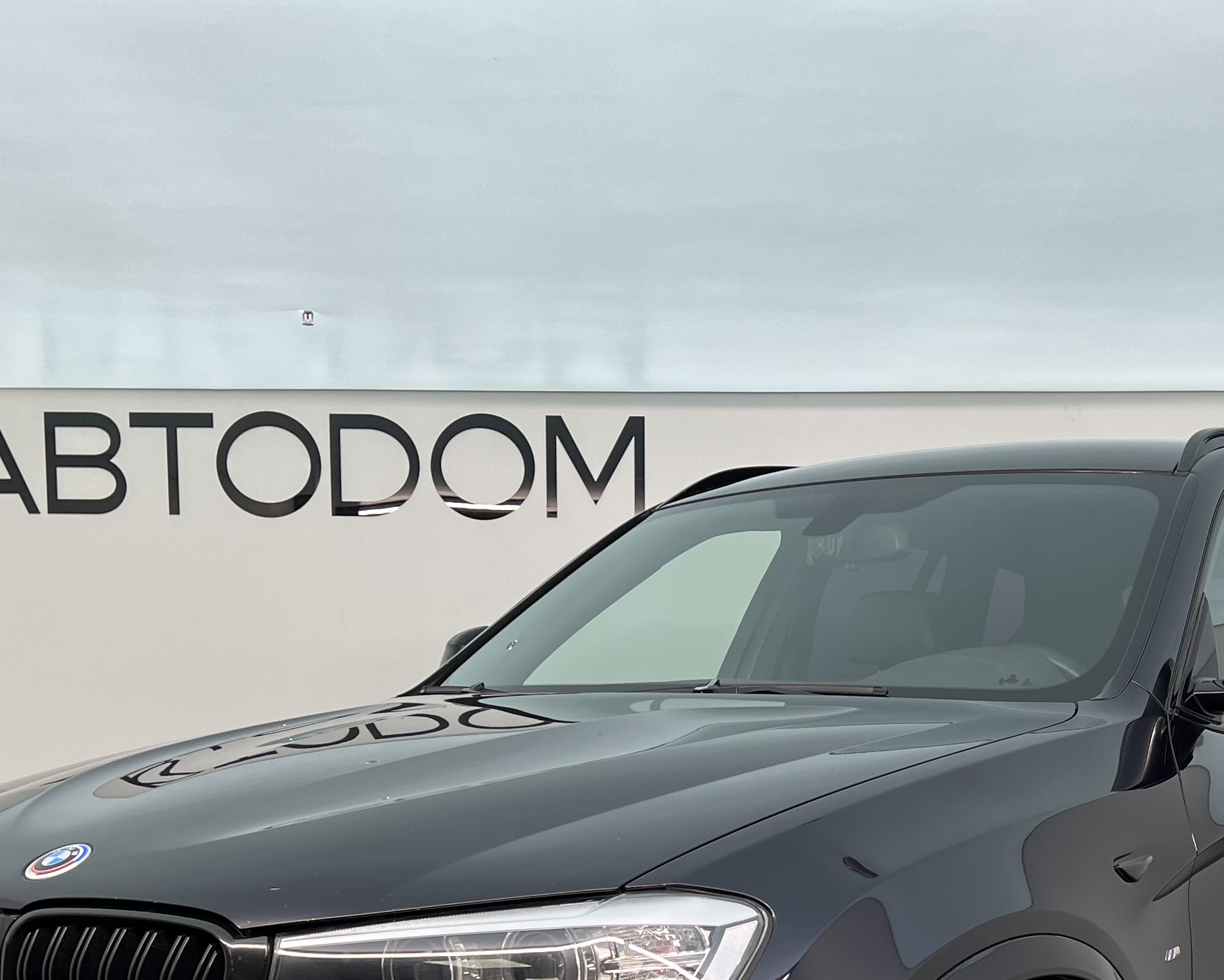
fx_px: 1956
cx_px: 722
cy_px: 937
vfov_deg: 26.8
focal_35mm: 54
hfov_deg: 34.7
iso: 50
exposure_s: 1/126
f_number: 1.5
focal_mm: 5.7
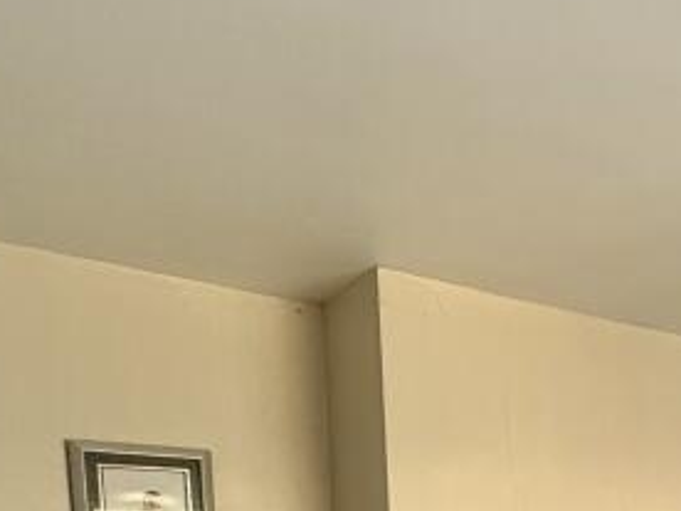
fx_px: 1023
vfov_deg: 24.4
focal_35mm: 52
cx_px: 913
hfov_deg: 29.0
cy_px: 671
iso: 250
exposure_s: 1/99
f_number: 2.2
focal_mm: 2.22
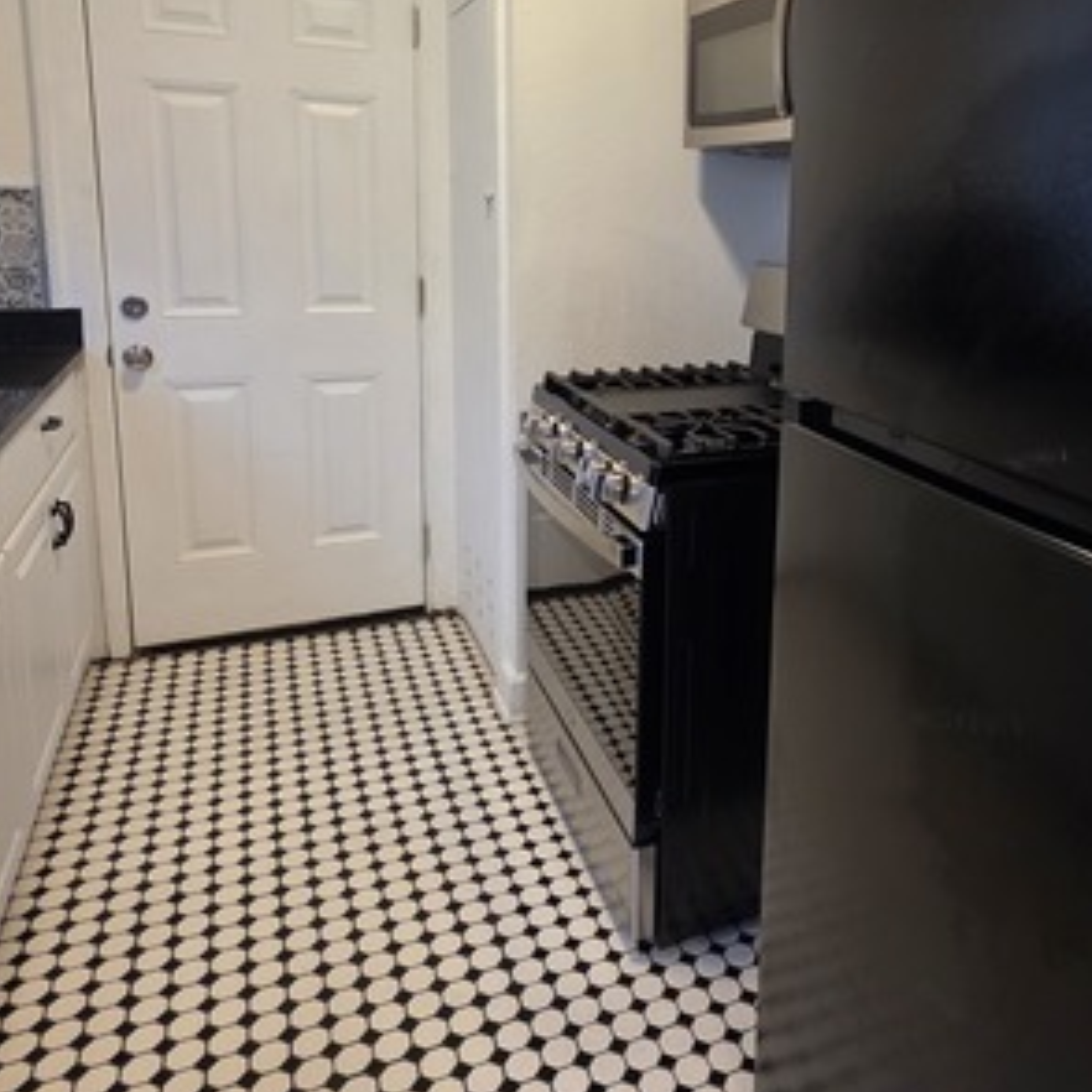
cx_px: 709
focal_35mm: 25
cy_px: 371
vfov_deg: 61.5
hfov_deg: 61.7
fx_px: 892
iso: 160
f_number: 1.9
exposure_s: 1/60
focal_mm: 2.2
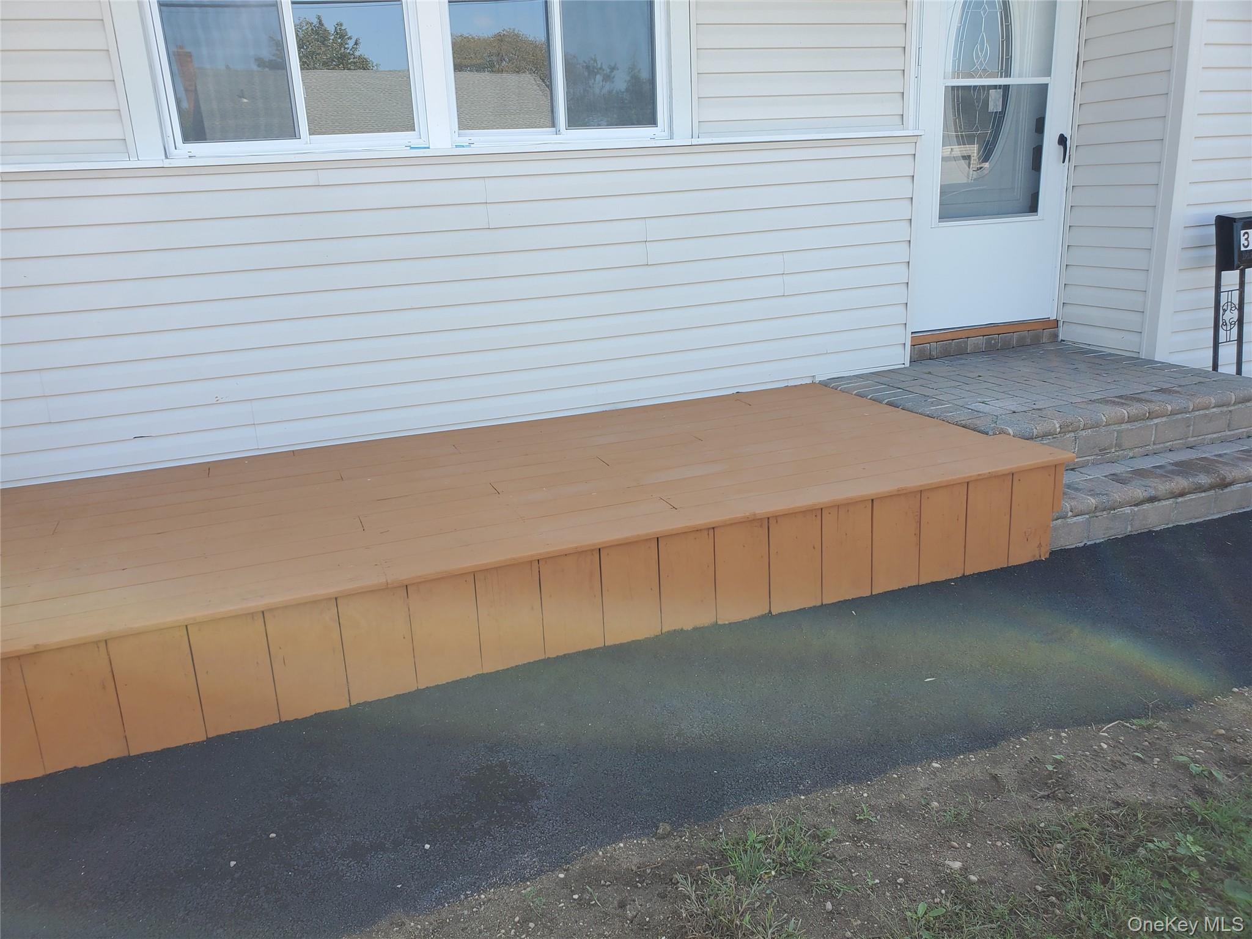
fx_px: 940
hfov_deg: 67.3
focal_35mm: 26
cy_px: 470
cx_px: 626
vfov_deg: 53.1
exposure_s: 1/317
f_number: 2.4
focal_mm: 4.3
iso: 50
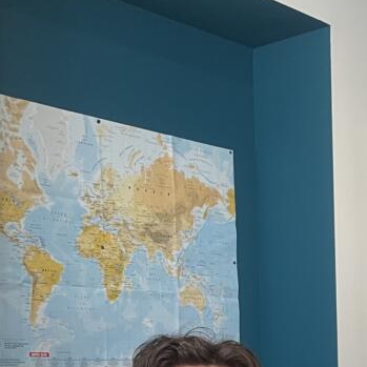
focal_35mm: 79
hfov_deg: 20.4
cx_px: 446
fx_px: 948
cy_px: 401
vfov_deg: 20.9
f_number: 1.6
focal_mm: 4.2
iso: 125
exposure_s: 1/88
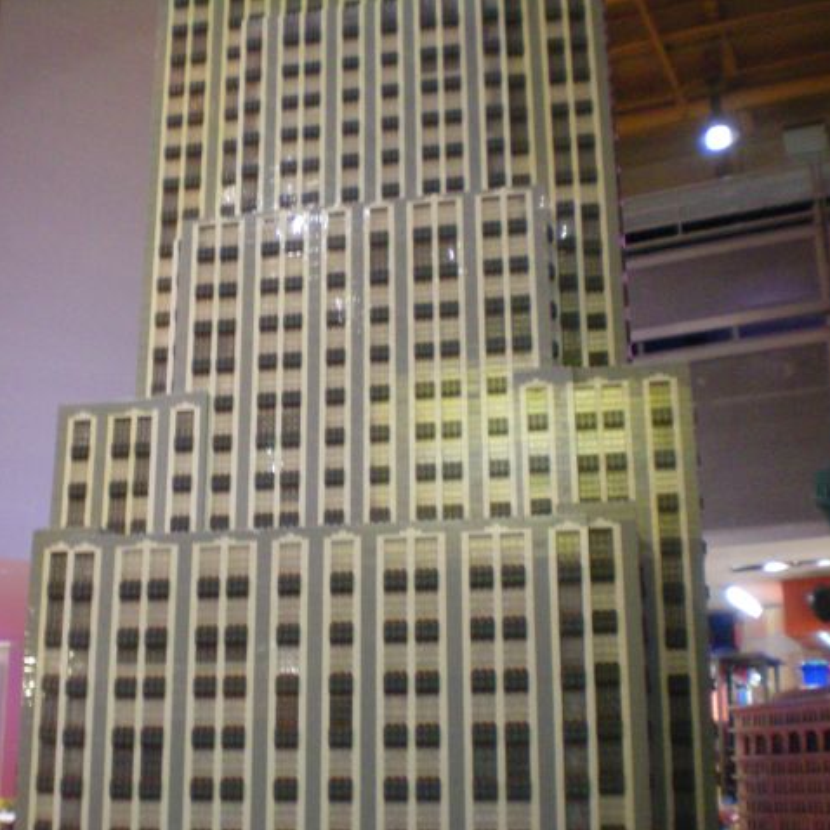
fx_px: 1221
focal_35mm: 45
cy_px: 415
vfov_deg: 37.6
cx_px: 385
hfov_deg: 37.5
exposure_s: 1/25
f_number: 3.1
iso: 400
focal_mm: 6.3
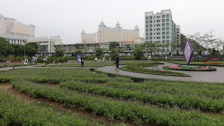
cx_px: 114
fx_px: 154
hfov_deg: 71.9
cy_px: 49
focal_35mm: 26
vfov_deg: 44.1
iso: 125
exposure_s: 1/500
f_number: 5.6
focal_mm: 8.8
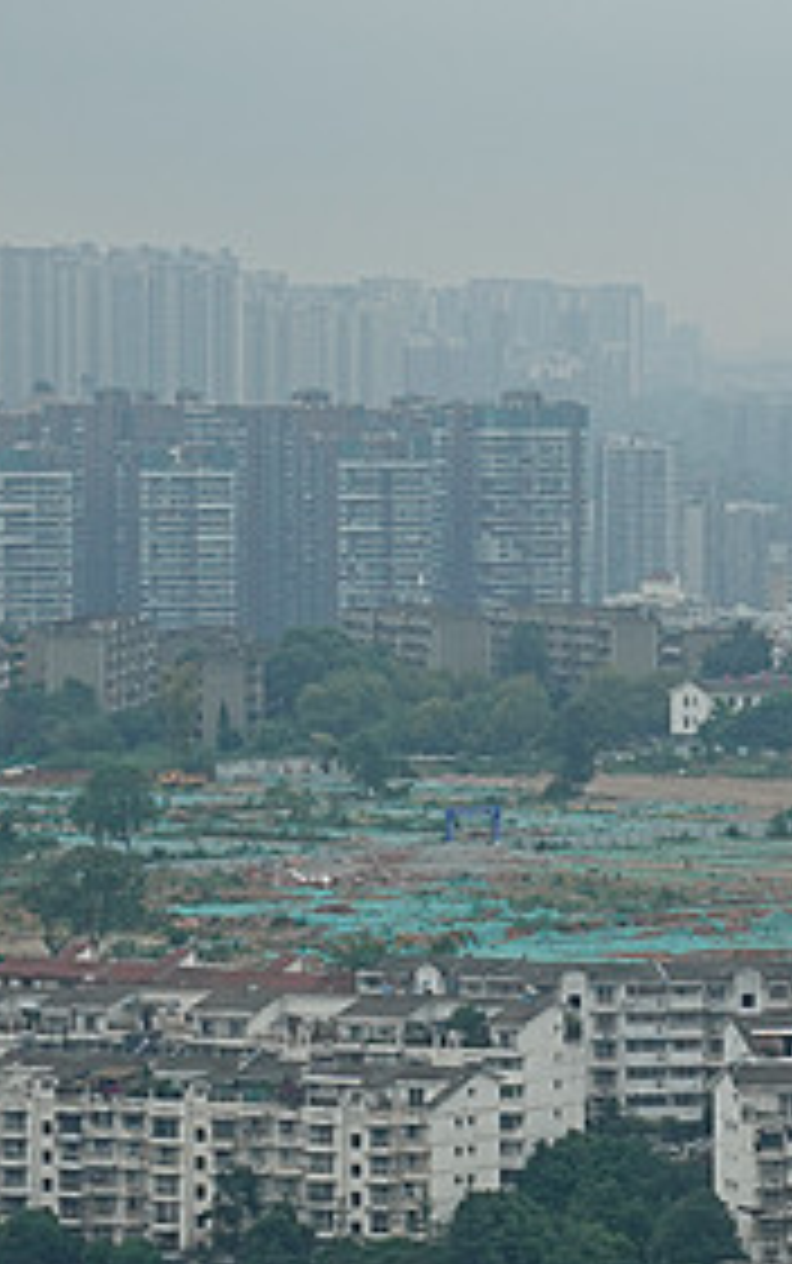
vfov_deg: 7.1
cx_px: 1048
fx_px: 10207
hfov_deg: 4.4
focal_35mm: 296
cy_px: 744
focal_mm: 37.41
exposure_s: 1/125
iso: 125
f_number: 4
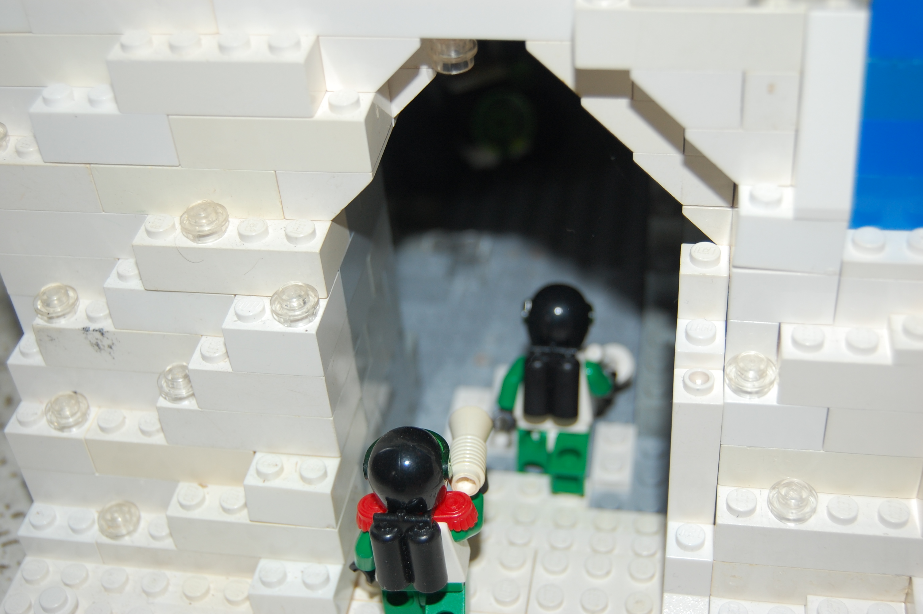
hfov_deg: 37.9
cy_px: 307
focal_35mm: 52
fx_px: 1345
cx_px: 462
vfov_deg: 25.7
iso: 280
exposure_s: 1/60
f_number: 4.8
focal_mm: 35
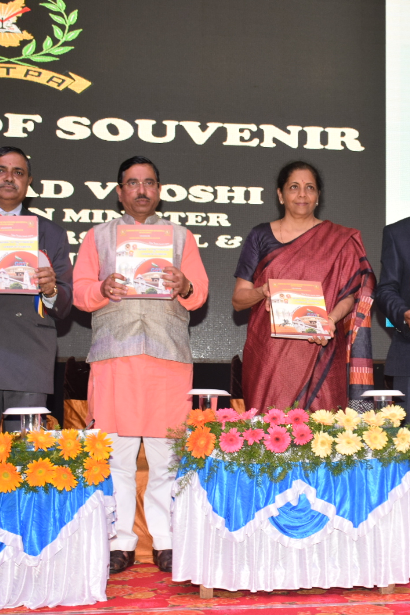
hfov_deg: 21.7
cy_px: 308
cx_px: 334
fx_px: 1055
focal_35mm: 62
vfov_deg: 32.5
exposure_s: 1/125
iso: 400
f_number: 5.6
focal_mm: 27
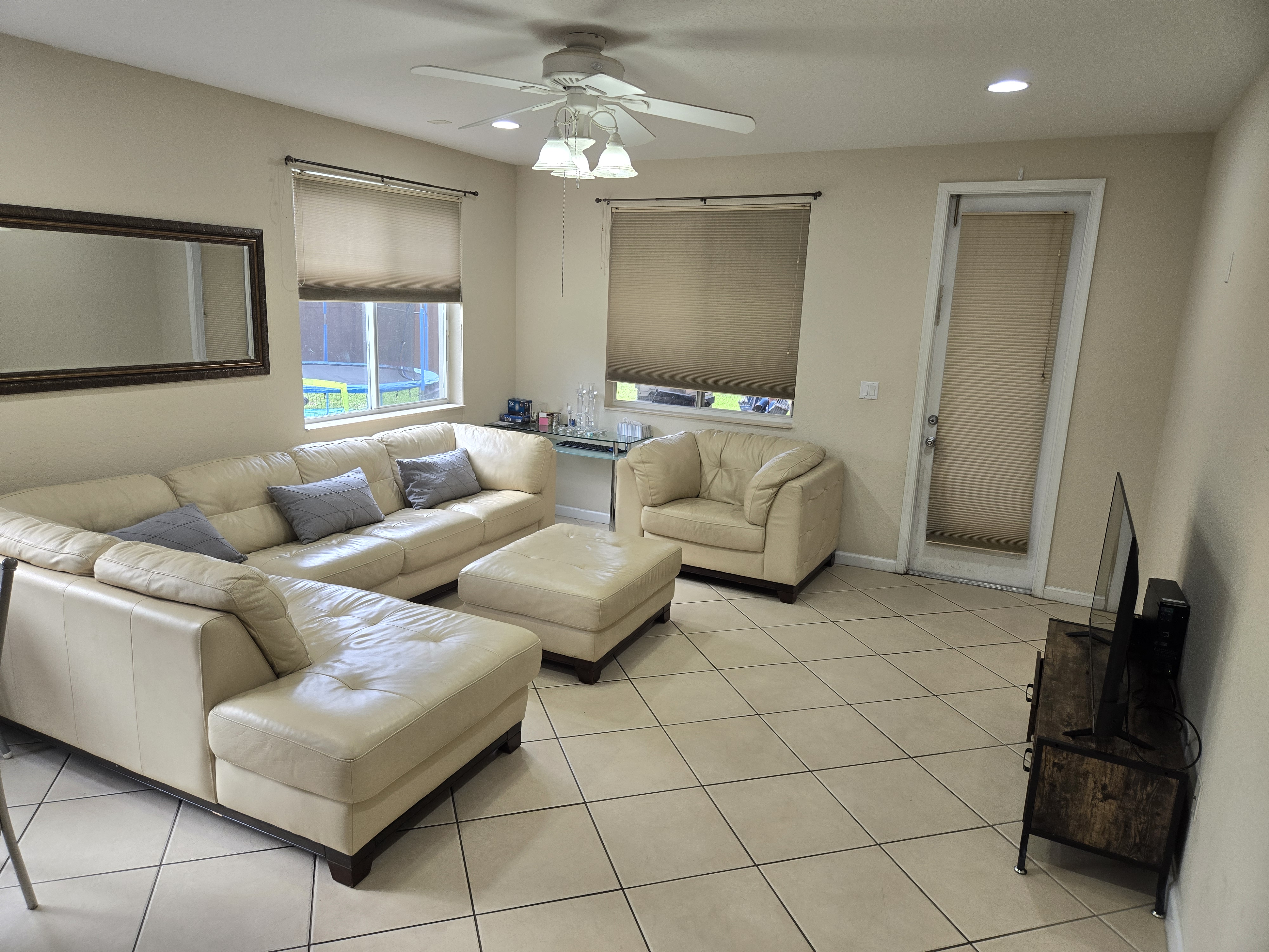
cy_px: 476
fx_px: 843
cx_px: 634
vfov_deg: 58.9
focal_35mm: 23
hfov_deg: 73.9
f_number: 1.8
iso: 100
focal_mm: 5.4
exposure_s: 1/120
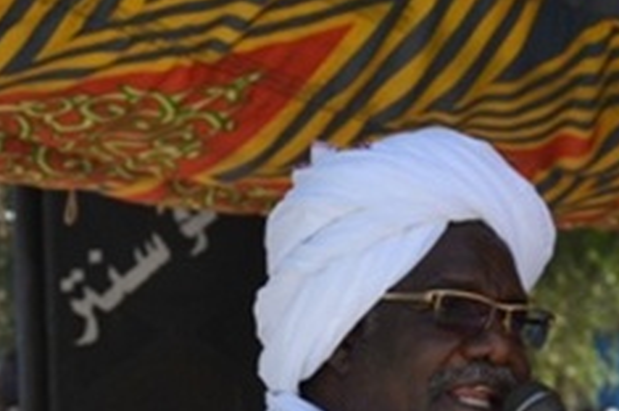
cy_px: 620
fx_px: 5186
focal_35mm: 302
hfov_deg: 6.8
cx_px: 470
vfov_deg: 4.5
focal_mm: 66
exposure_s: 1/640
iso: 200
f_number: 6.3
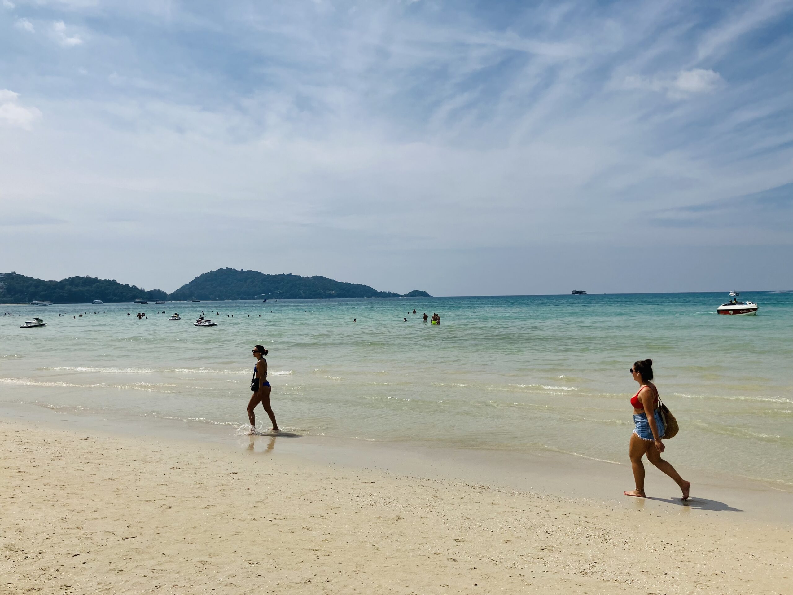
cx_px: 396
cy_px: 298
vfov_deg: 49.7
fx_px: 641
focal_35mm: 28
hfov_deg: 63.4
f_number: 1.8
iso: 32
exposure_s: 1/6944
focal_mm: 3.99
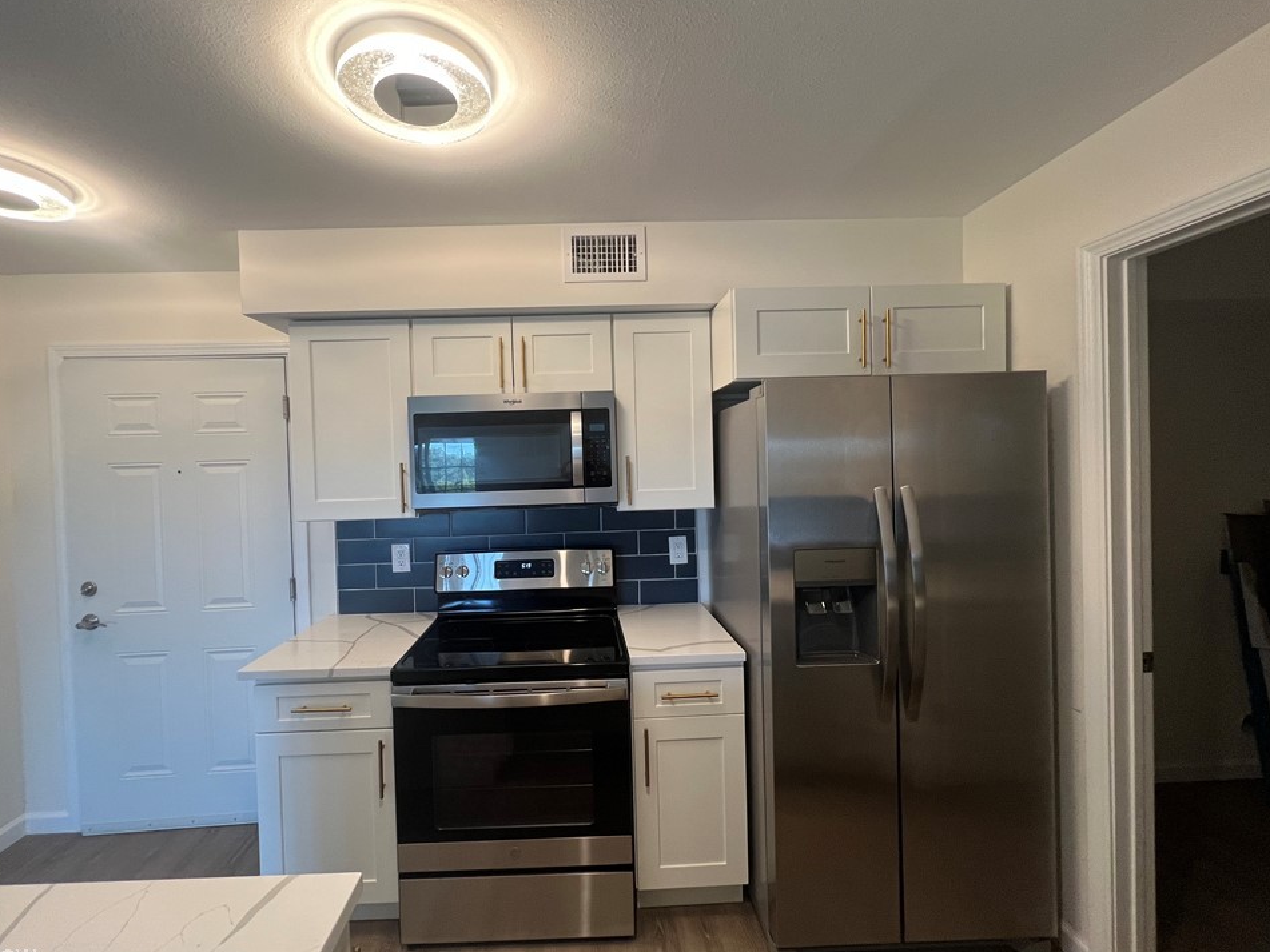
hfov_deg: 101.9
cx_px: 589
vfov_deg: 85.7
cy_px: 473
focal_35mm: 14
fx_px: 514
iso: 160
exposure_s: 1/120
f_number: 1.8
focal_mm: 1.57
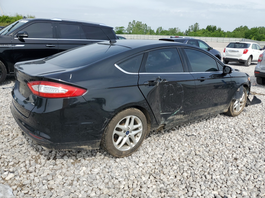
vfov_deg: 53.1
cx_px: 132
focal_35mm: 26
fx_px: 199
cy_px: 99
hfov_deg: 67.3
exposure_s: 1/2500
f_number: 1.5
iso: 50
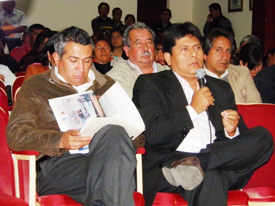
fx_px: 890
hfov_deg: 17.6
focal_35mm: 112
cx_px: 138
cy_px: 103
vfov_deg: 13.2
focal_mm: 20.2
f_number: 4
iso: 400
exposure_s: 1/125
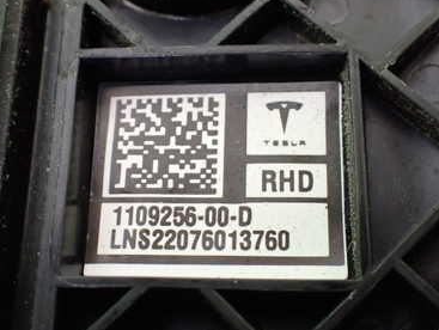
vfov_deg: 29.7
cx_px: 187
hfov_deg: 38.8
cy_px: 187
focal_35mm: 49
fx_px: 622
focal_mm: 5.4
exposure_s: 1/30
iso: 800
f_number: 2.3
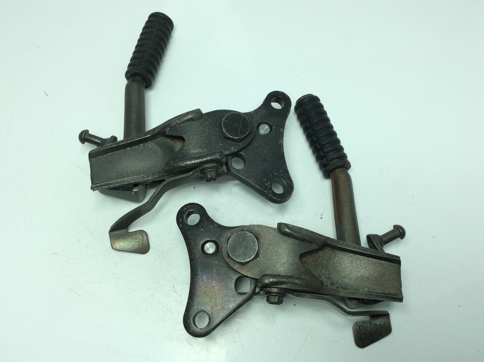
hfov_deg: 56.9
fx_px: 447
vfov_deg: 44.1
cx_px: 242
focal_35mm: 32
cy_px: 181
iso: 32
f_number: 2.4
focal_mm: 3.3
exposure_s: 1/420
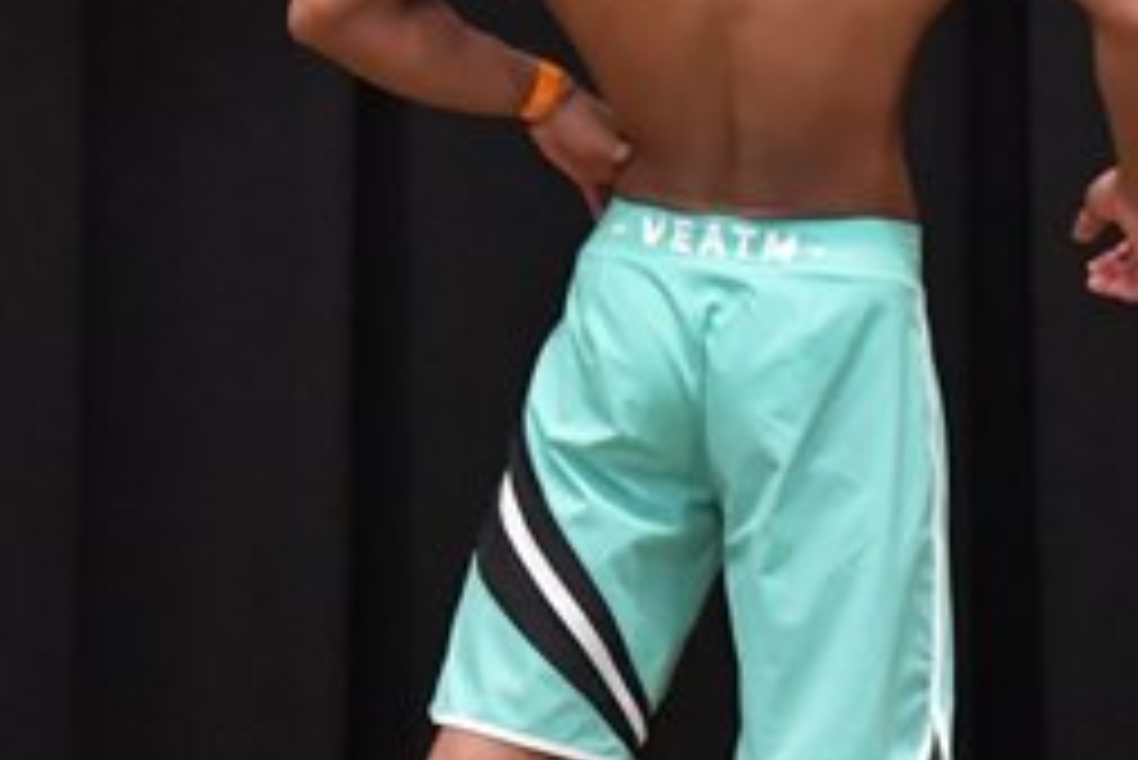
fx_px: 24670
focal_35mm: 780
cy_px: 337
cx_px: 663
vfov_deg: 1.8
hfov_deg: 2.6
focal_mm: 170
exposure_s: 1/400
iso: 6400
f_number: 5.6
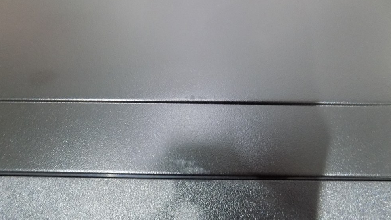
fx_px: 270
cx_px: 192
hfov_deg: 71.9
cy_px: 125
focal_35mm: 26
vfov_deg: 44.3
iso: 400
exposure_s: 1/13
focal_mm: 4
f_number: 3.1
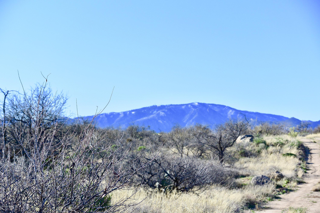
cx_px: 160
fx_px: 915
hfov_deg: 19.8
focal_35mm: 103
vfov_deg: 13.3
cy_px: 106
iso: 160
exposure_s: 1/800
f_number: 5
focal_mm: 38.5
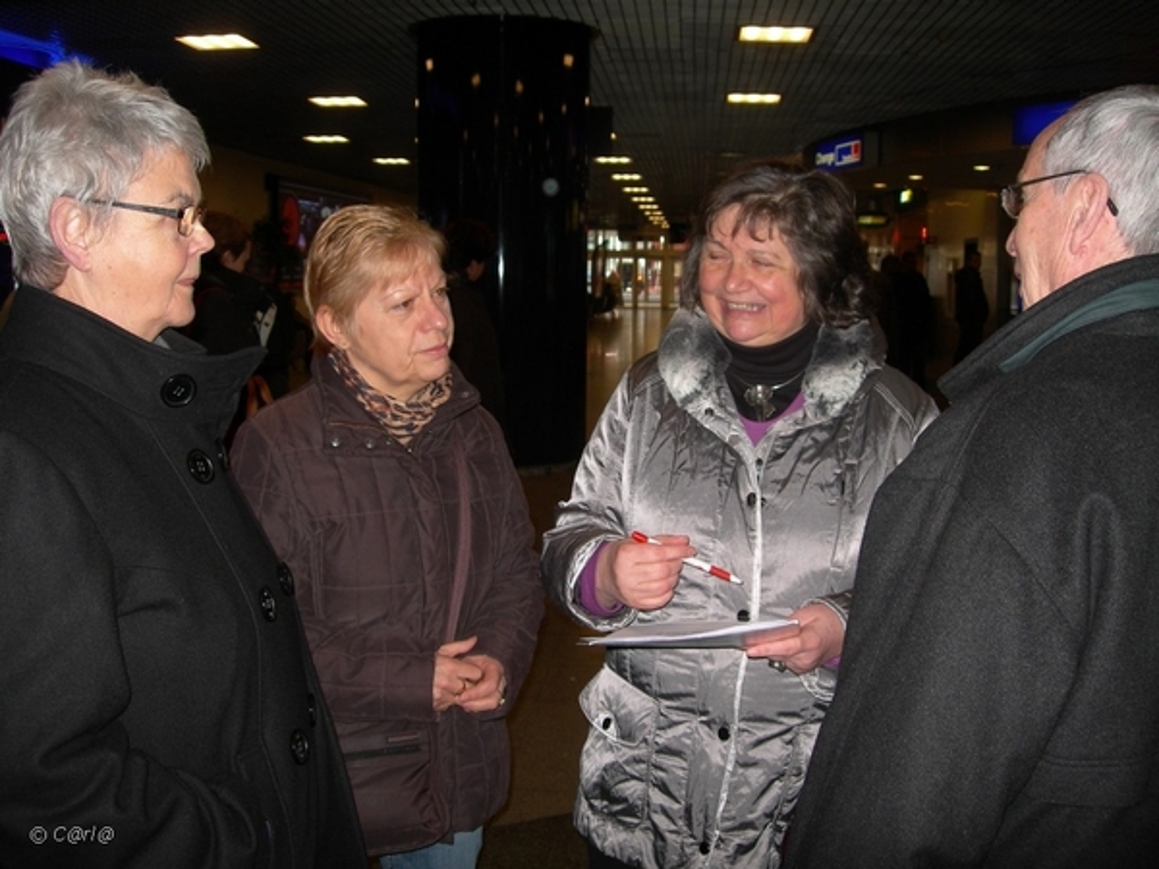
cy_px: 434
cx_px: 580
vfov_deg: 37.7
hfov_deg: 49.0
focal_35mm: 38
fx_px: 1272
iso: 50
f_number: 2.8
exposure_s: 1/60.1
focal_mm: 7.8
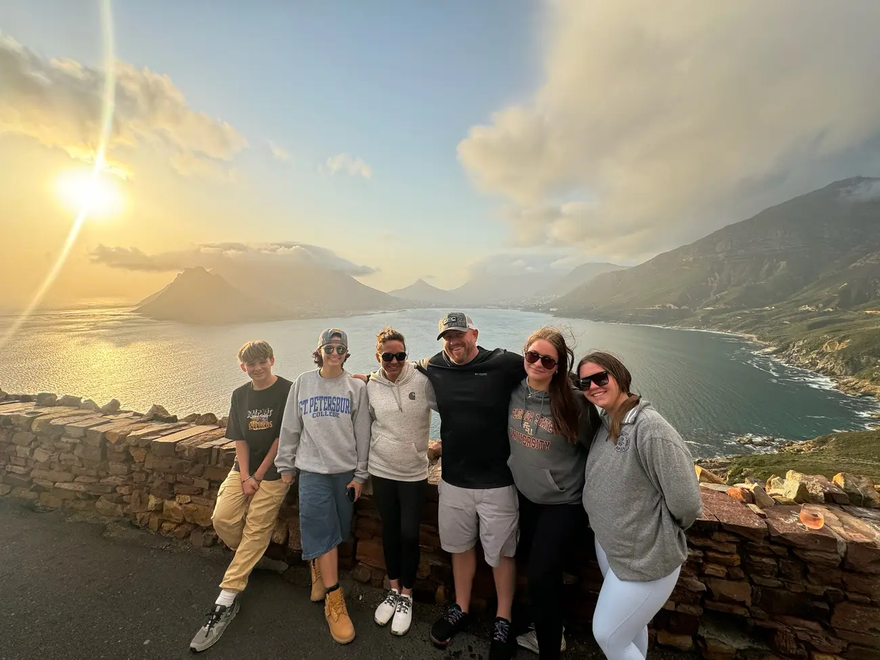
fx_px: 356
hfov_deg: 102.1
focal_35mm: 14
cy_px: 330
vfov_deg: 85.7
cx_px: 440
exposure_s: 1/1277
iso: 40
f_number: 2.2
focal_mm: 2.22
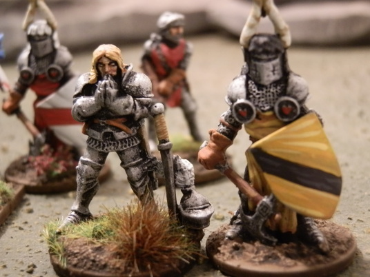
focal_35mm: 61
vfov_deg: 24.0
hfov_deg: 31.7
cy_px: 138
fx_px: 652
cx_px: 185
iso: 400
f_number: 3.7
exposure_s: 1/40
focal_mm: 10.99
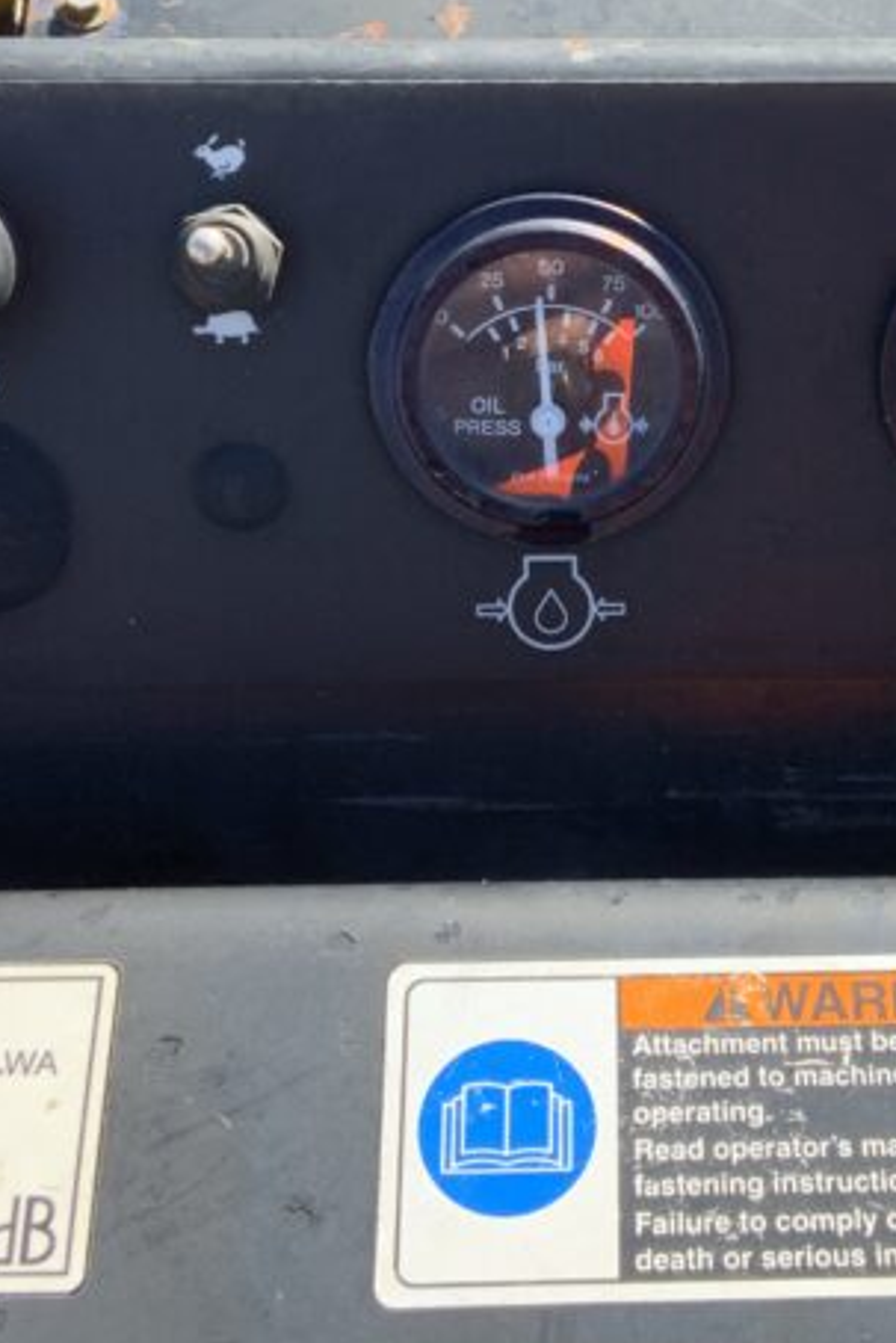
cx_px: 695
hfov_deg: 19.9
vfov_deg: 29.4
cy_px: 447
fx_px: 2537
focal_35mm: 68
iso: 16
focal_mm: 3
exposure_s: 1/482
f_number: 1.8
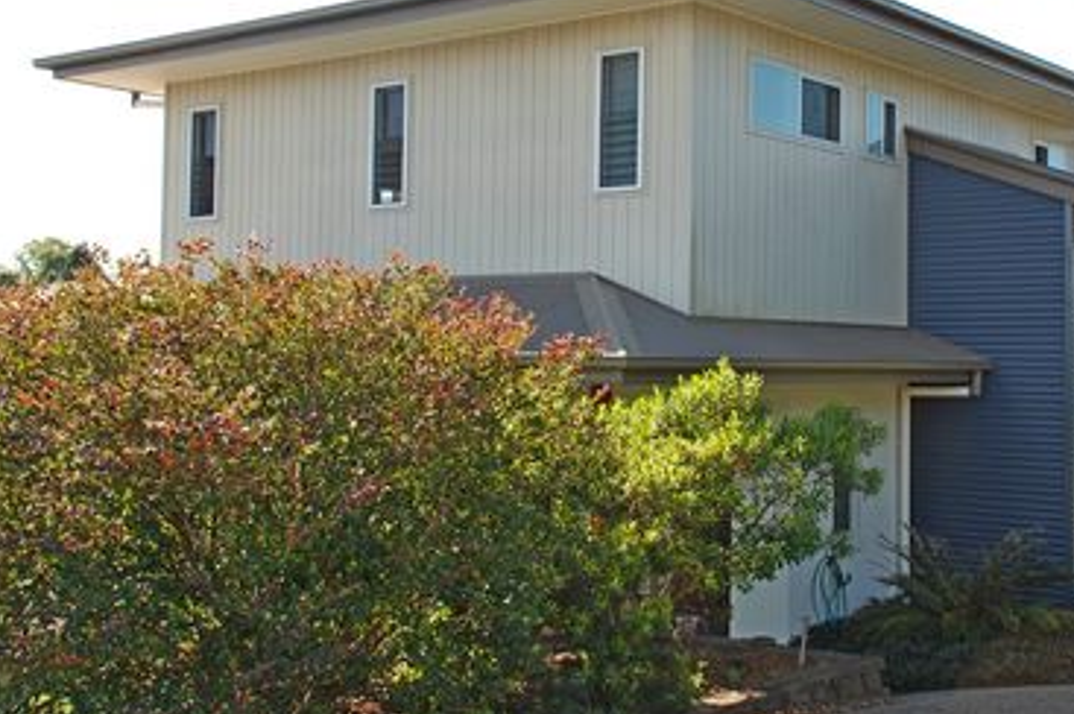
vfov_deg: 26.9
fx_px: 1490
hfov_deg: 39.4
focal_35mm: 50
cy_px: 271
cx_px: 658
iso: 125
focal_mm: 26
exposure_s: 1/125
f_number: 5.6
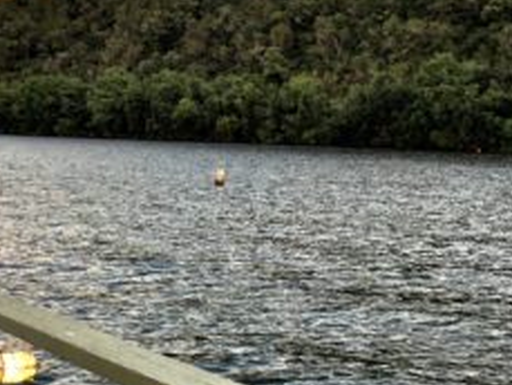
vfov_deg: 19.4
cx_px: 293
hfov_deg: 25.6
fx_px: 1125
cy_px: 192
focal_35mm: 76
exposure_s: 1/60
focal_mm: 4.15
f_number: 2.2
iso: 32
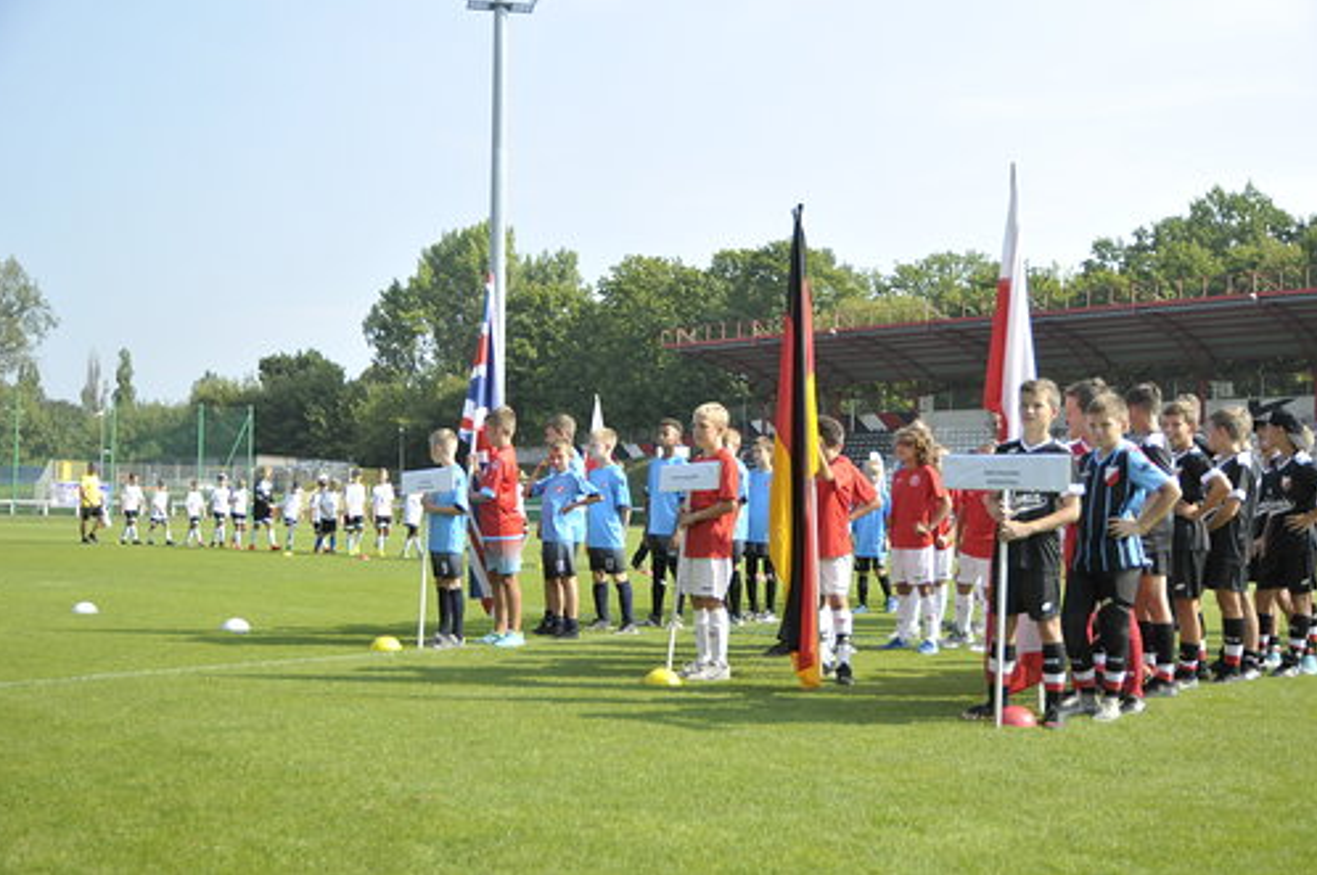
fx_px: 1352
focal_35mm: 37
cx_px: 664
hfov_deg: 51.9
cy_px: 428
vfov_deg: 35.9
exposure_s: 1/8000
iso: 1000
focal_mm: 24
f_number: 2.8
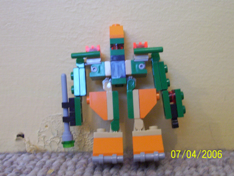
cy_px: 88
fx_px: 366
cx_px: 117
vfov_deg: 27.1
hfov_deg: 35.5
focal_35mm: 54
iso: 200
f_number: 2.97
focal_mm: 7.1
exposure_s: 1/8.53
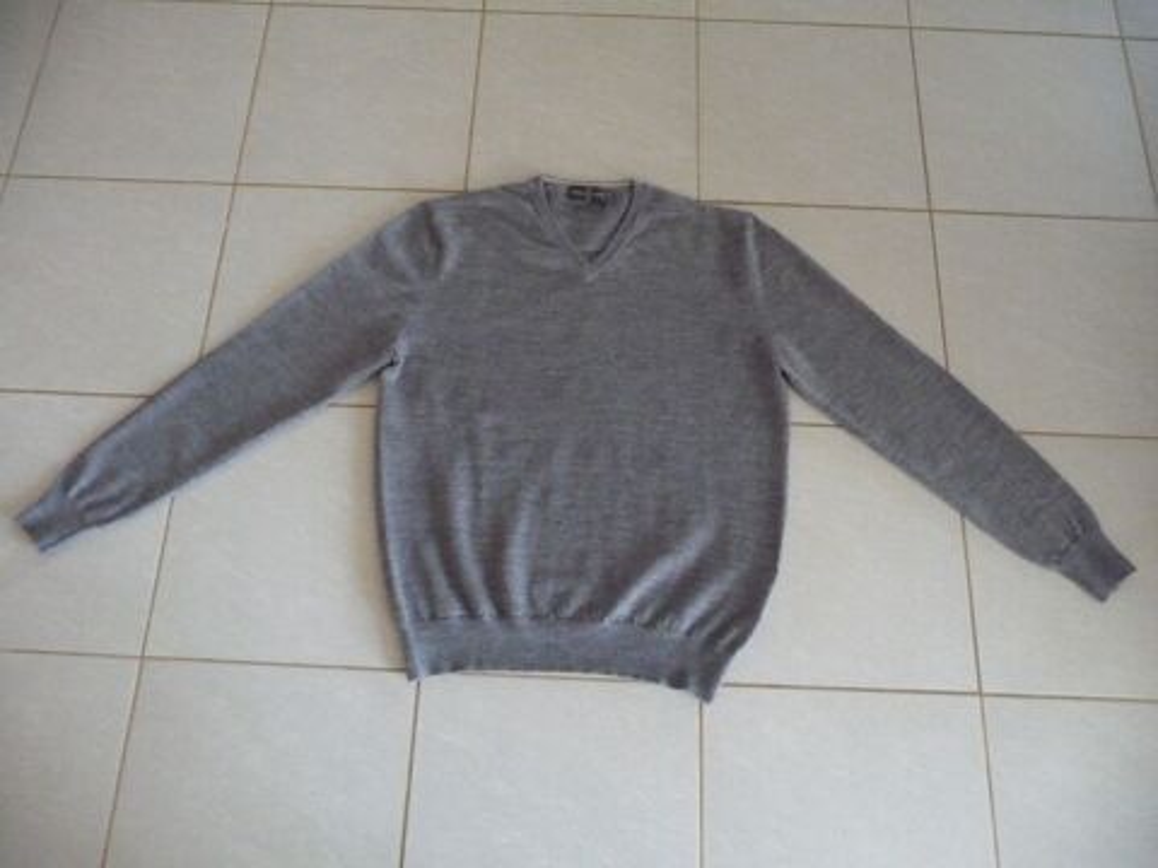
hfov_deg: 63.4
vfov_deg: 49.7
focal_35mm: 28
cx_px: 579
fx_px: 937
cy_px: 434
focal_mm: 4.7
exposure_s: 1/30
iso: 800
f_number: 3.3
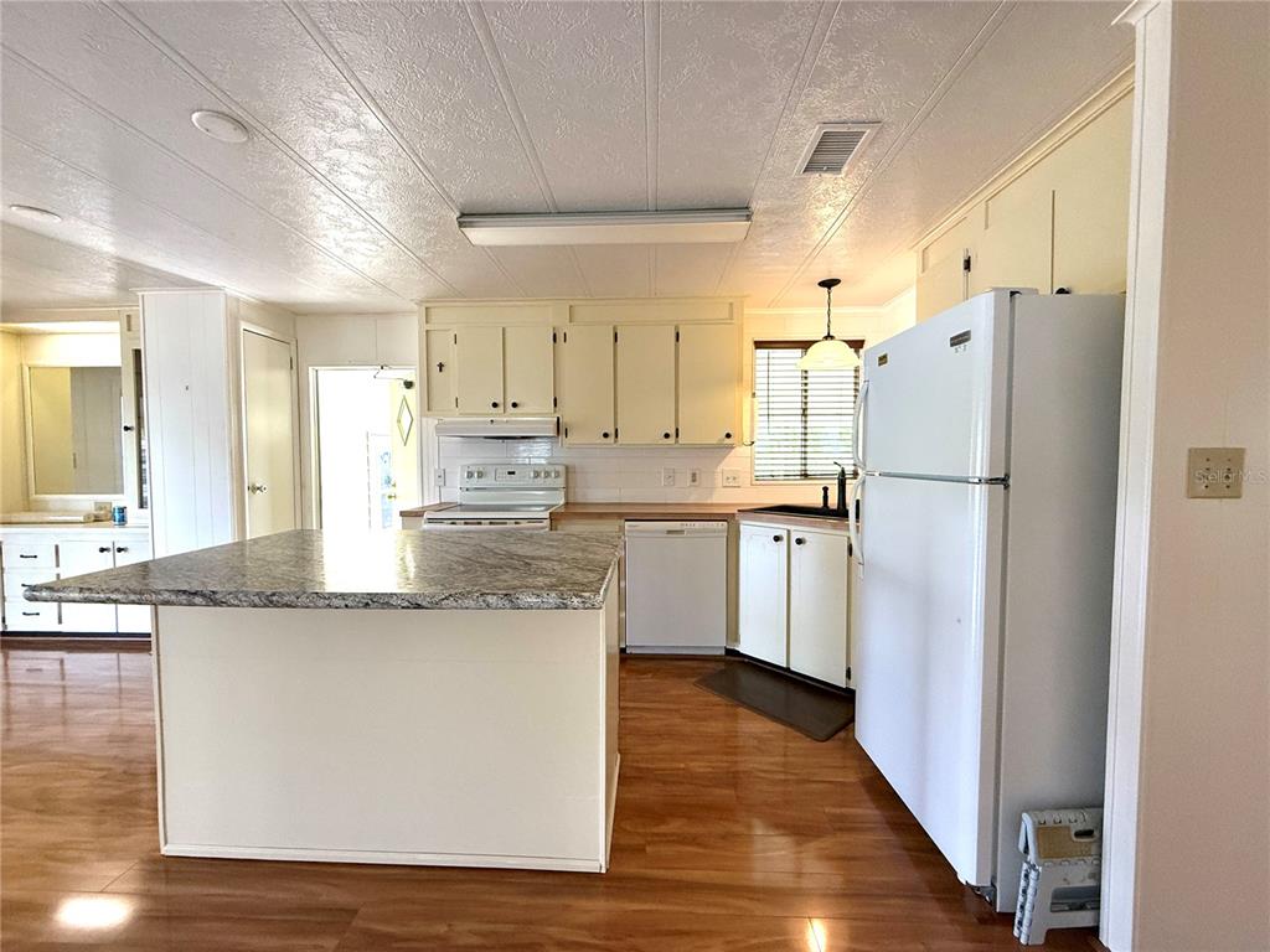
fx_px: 514
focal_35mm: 14
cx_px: 635
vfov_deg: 85.7
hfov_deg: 102.1
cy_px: 476
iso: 250
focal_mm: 2.22
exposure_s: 1/120
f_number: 2.2
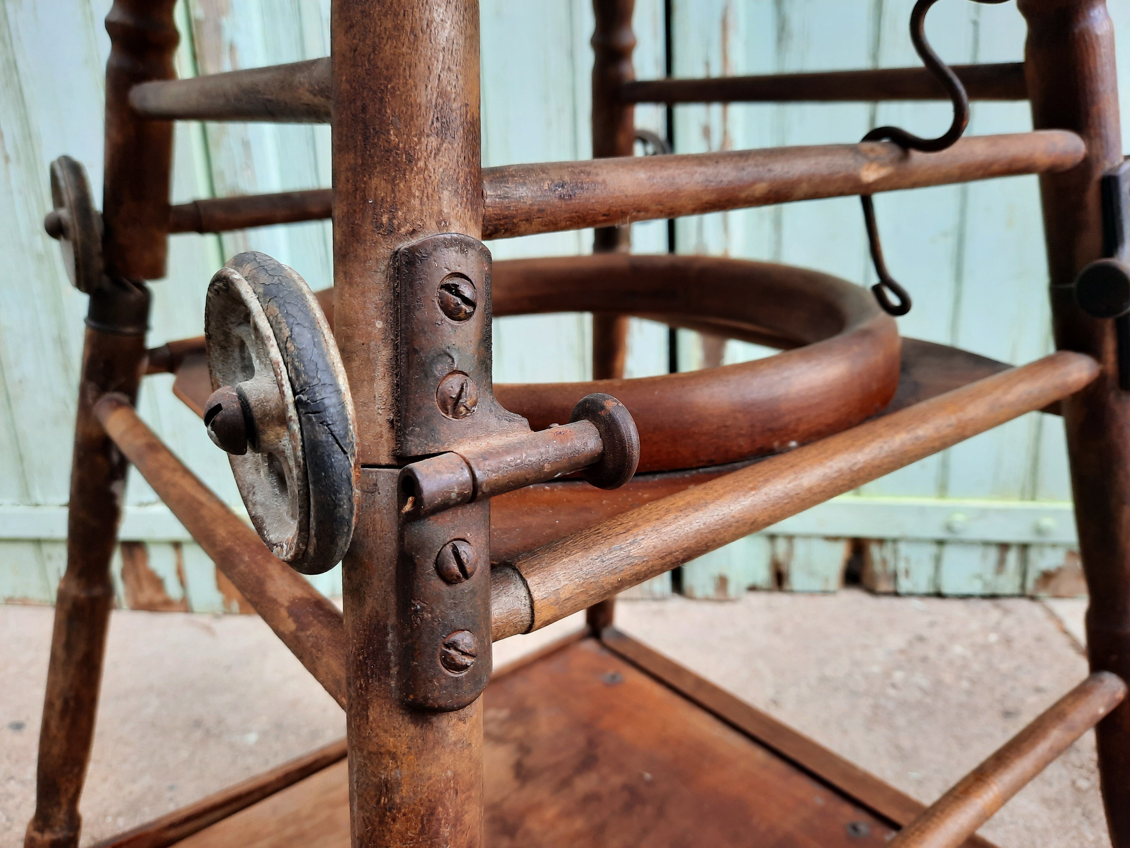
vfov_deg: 54.9
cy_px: 424
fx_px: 816
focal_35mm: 25
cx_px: 565
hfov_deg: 69.4
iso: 32
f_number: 2
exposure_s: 1/138
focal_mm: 4.6
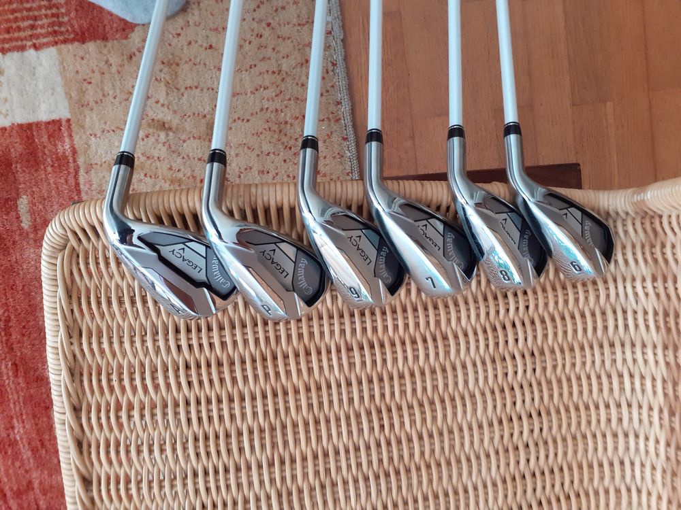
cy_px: 255
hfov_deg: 65.3
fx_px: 531
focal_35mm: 27
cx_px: 340
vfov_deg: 51.4
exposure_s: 1/50
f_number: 1.9
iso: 125
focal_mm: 3.6
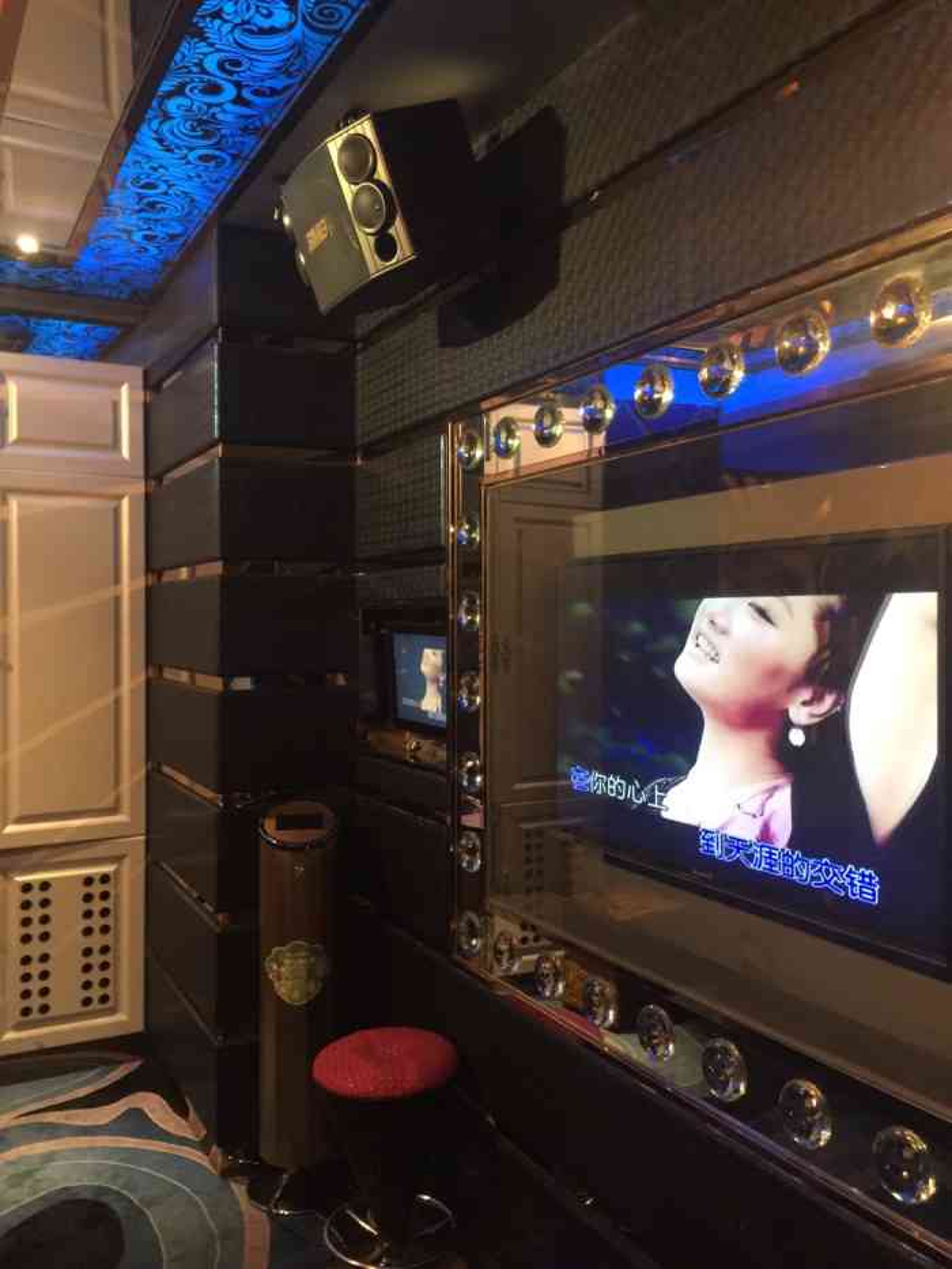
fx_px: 1063
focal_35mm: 29
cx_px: 476
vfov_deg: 61.7
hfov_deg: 48.2
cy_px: 634
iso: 160
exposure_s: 1/8
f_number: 2.2
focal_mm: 4.15
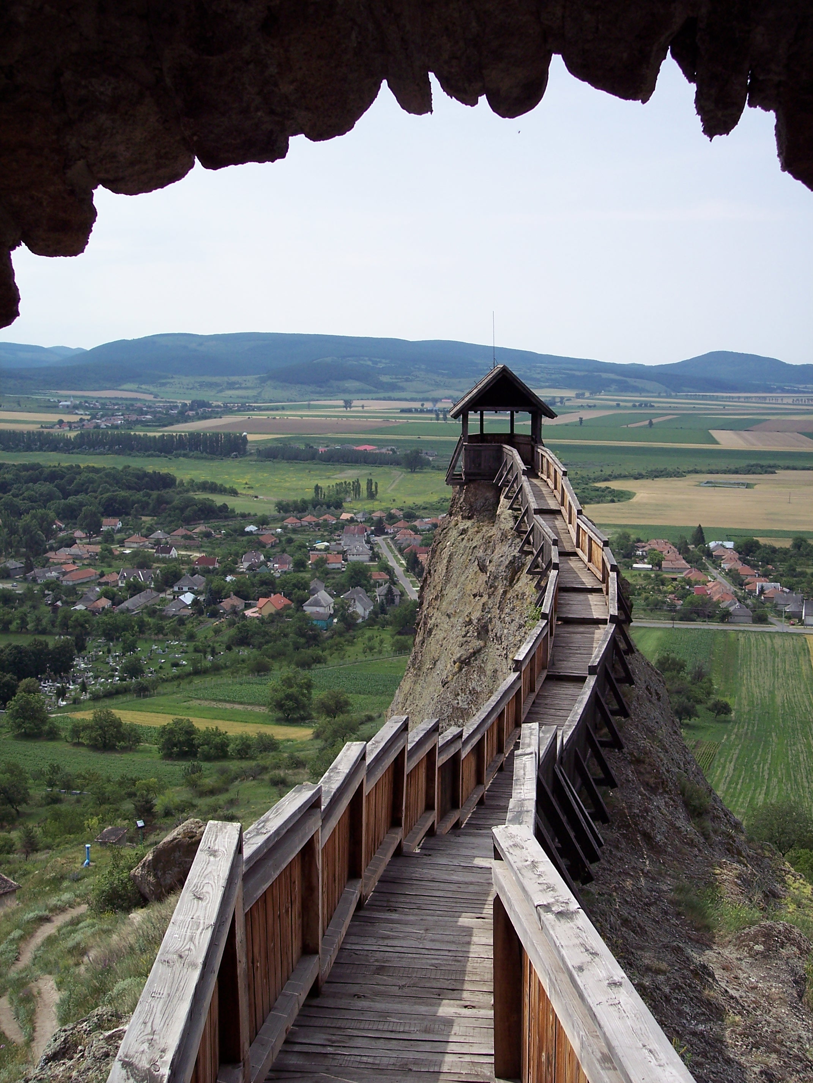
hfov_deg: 36.8
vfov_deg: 47.9
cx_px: 406
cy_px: 542
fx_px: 1221
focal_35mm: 39
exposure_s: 1/750
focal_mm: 8
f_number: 4
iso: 100
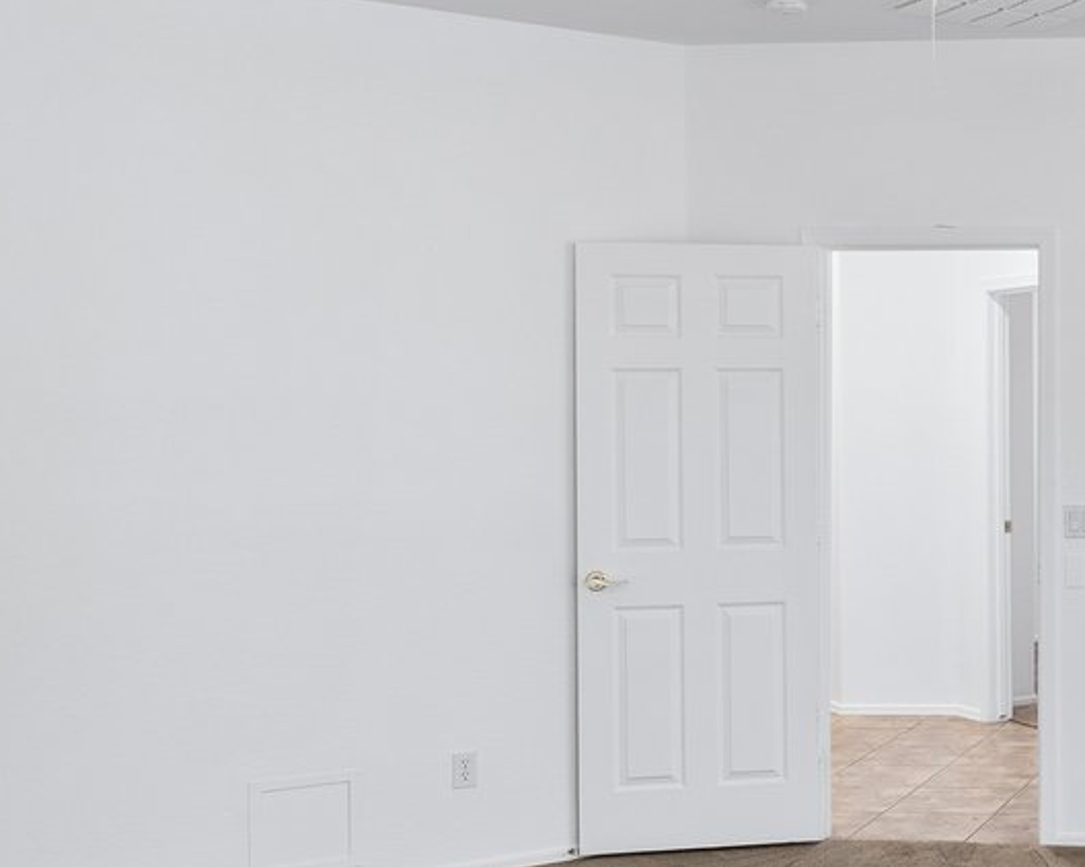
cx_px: 1358
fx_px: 1637
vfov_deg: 29.7
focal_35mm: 51
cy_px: 410
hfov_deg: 30.2
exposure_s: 1/8
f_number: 8
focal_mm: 14
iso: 400
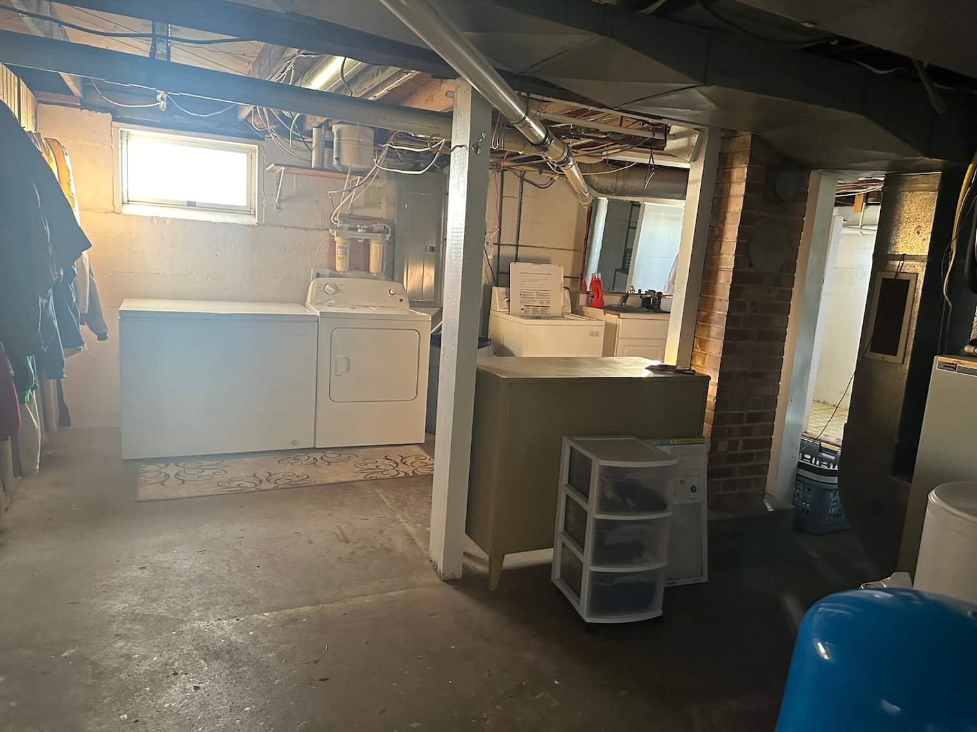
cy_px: 366
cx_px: 488
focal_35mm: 24
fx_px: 677
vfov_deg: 56.8
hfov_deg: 71.6
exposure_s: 1/60
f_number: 1.78
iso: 640
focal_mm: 6.86
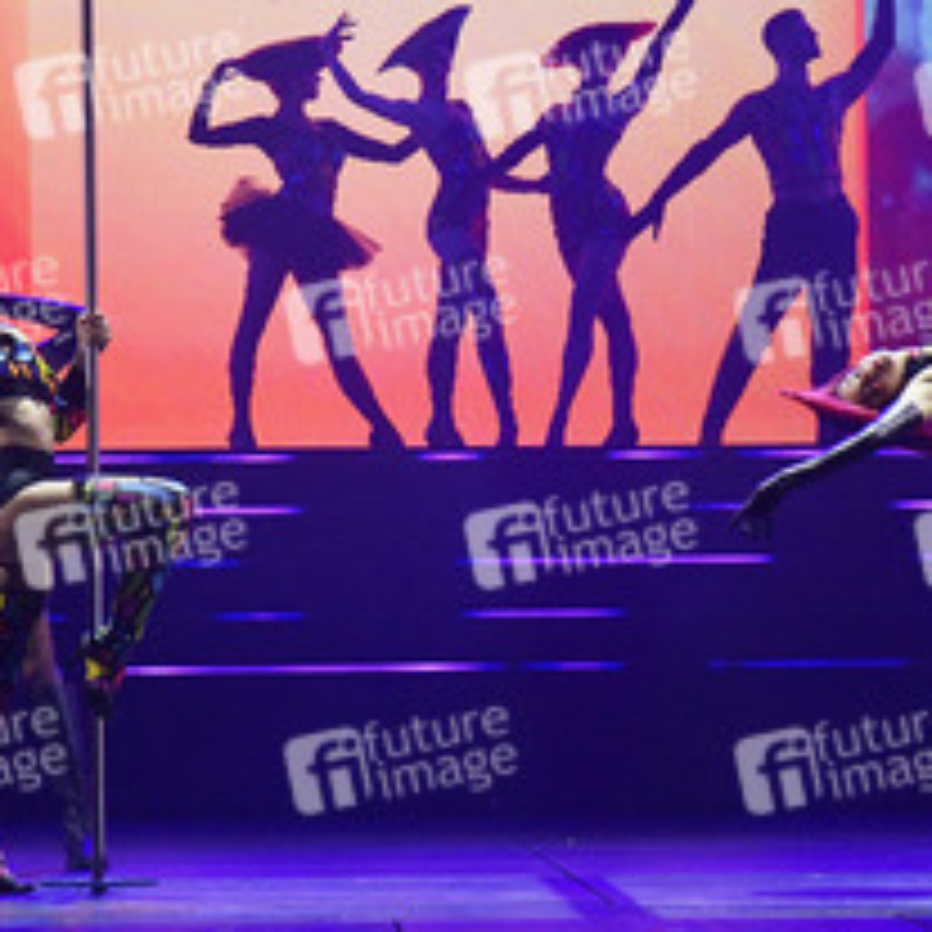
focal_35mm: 222
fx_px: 6762
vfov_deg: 7.9
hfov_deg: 7.9
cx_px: 461
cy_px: 423
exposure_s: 1/400
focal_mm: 120
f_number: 5.6
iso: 4000
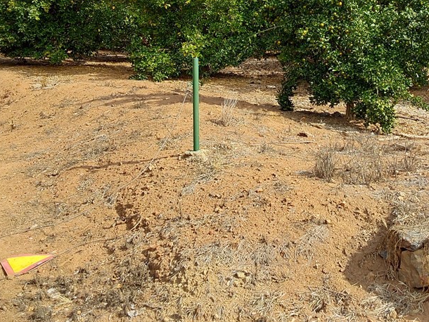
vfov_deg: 30.2
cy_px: 68
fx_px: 583
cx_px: 295
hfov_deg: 39.8
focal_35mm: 47
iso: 50
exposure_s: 1/838
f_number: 1.9
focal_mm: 2.91
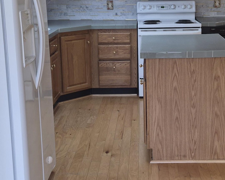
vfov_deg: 23.7
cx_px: 143
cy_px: 57
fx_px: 426
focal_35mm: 64
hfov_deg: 29.4
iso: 40
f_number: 1.8
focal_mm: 5.4
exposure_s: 1/120
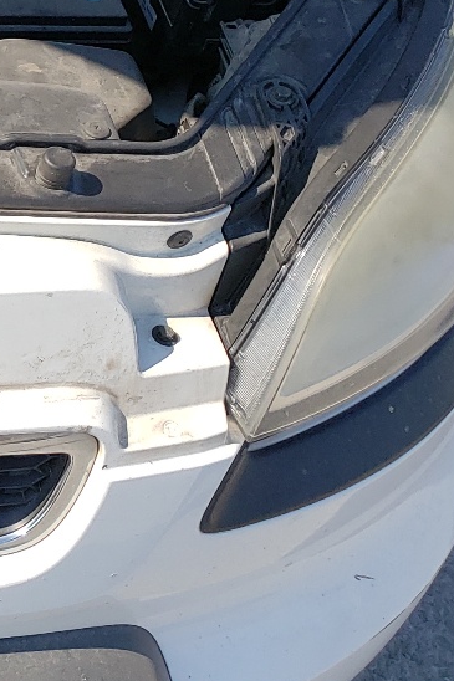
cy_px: 72
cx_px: -434
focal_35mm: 79
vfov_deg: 24.9
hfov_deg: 14.5
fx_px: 1495
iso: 50
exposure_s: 1/2000
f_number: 1.5
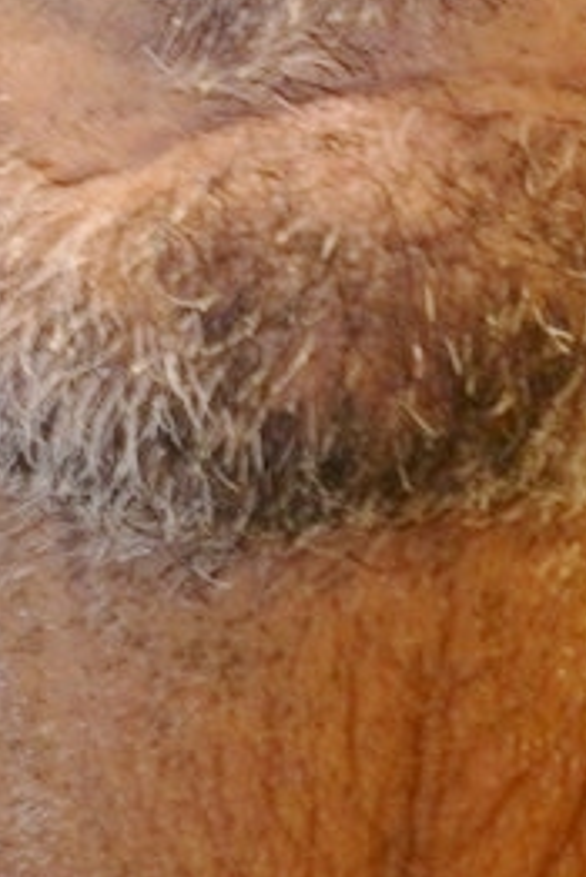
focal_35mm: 412
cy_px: -100
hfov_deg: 3.3
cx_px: 141
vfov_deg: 5.0
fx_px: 10046
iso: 360
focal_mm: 48
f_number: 4.8
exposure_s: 1/30
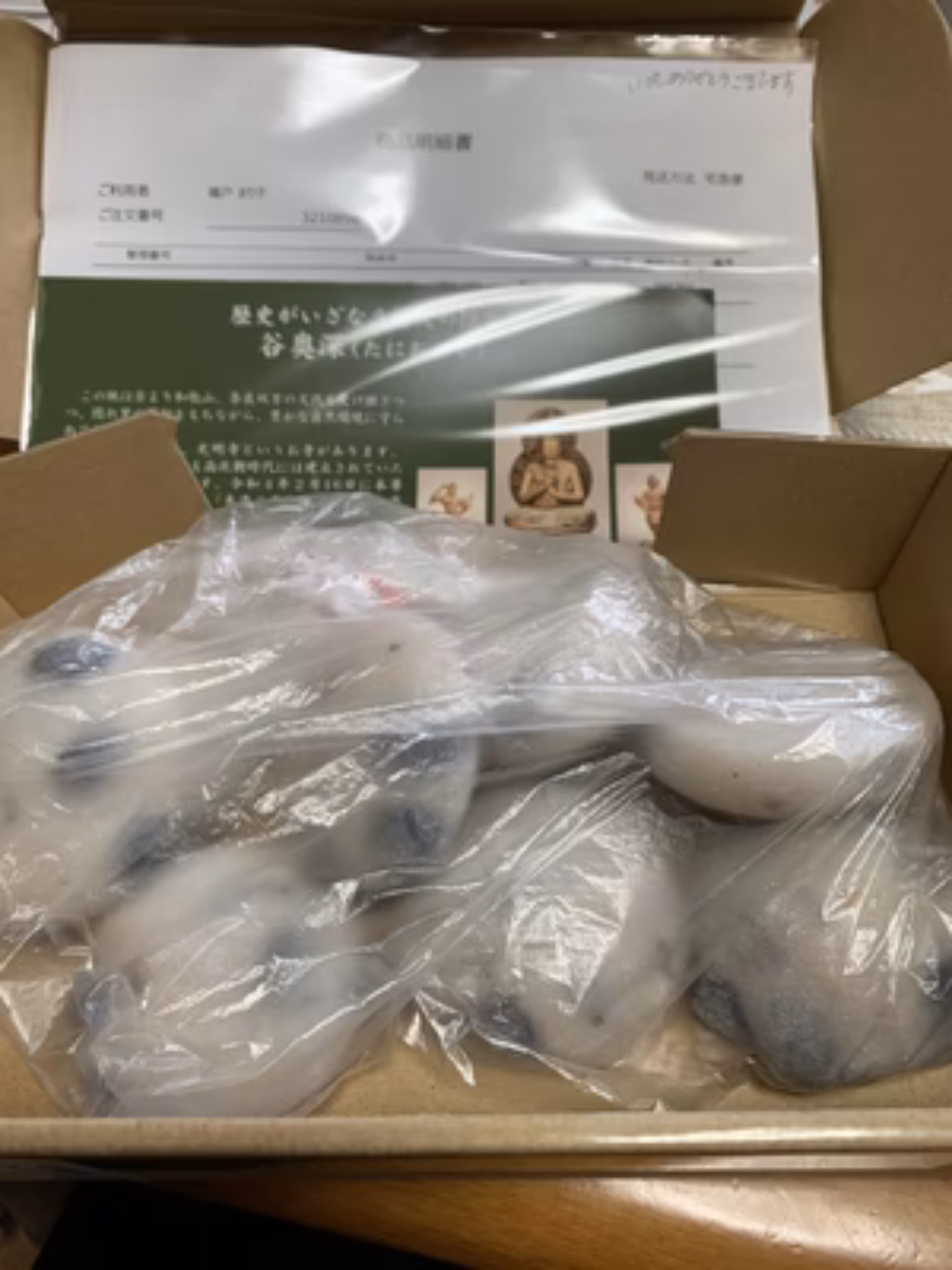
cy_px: 635
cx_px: 476
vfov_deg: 67.3
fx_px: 953
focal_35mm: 26
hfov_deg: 53.1
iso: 50
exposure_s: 1/50
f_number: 1.8
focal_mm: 4.25
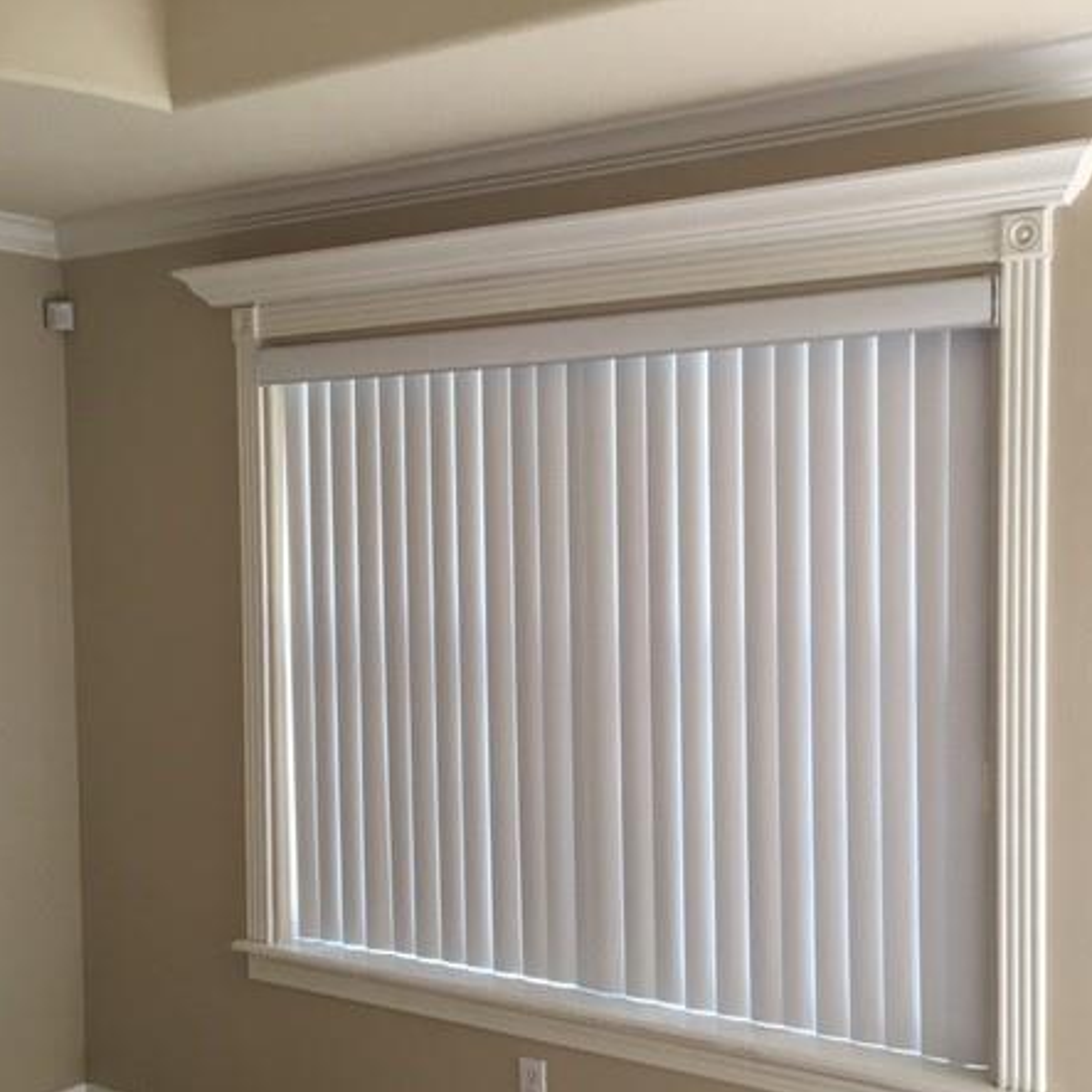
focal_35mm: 37
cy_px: 584
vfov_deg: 44.9
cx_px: 666
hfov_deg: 44.6
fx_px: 1321
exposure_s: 1/30
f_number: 2.2
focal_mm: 4.15
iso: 25
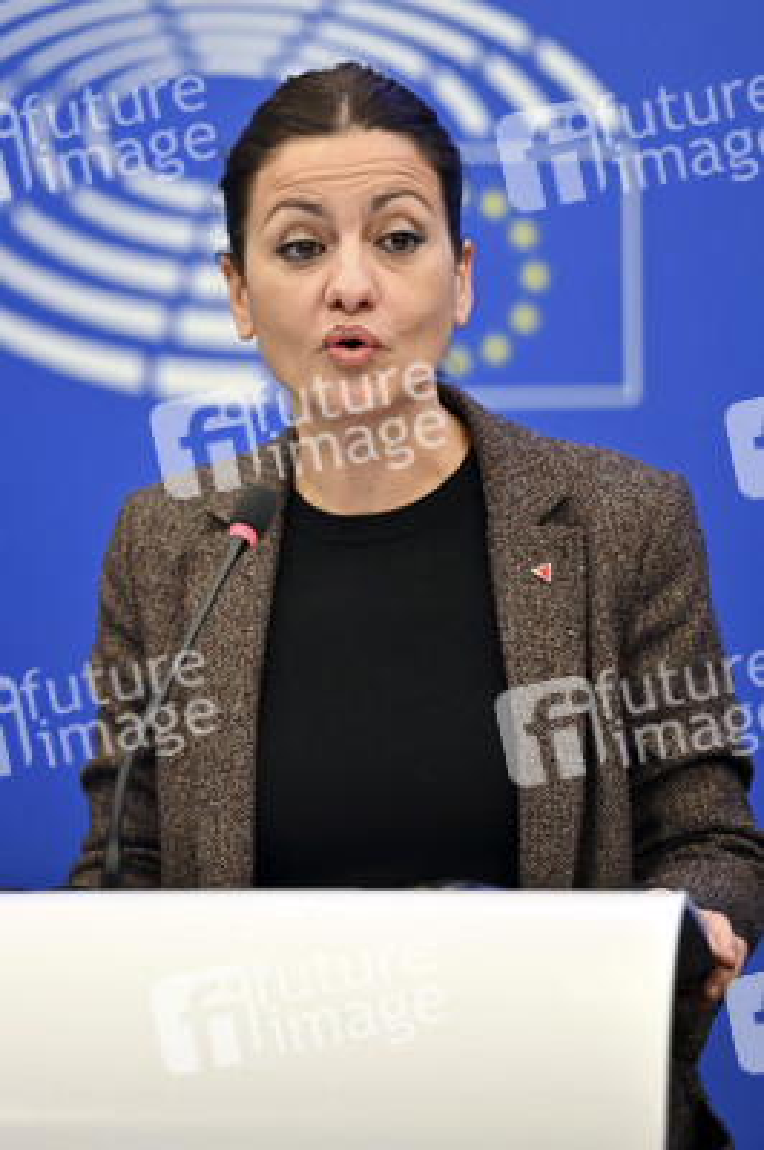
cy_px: 575
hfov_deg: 6.9
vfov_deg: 10.3
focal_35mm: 200
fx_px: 6377
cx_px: 382
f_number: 2.8
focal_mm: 200
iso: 640
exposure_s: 1/160
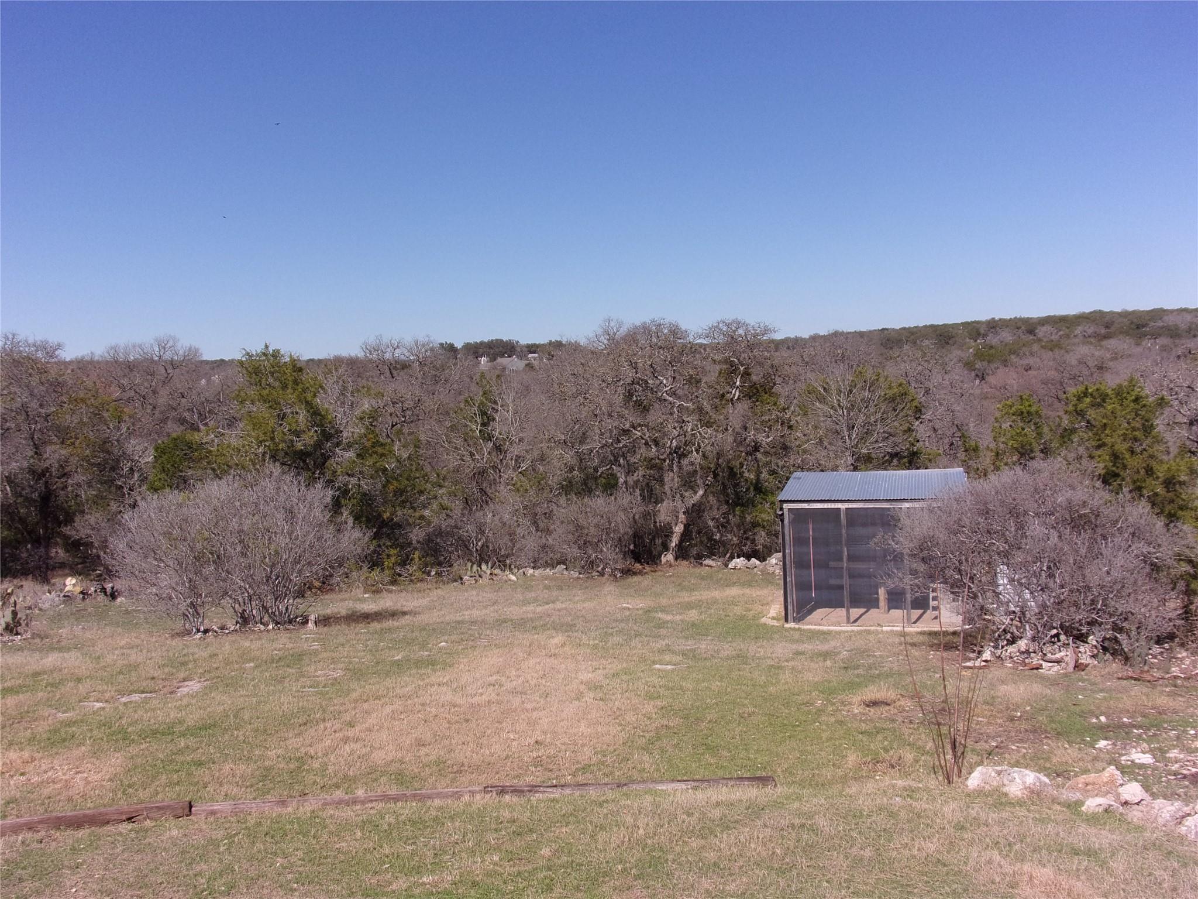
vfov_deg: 42.9
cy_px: 450
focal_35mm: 33
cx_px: 599
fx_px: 1142
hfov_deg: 55.4
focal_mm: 5.9
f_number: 12.2
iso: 80
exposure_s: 1/140
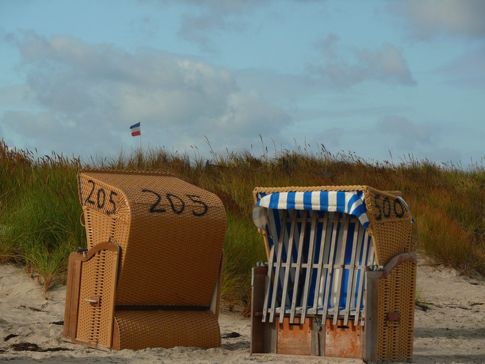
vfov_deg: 8.6
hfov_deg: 11.5
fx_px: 2409
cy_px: 182
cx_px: 242
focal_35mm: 172
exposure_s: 1/250
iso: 100
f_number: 5
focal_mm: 36.4
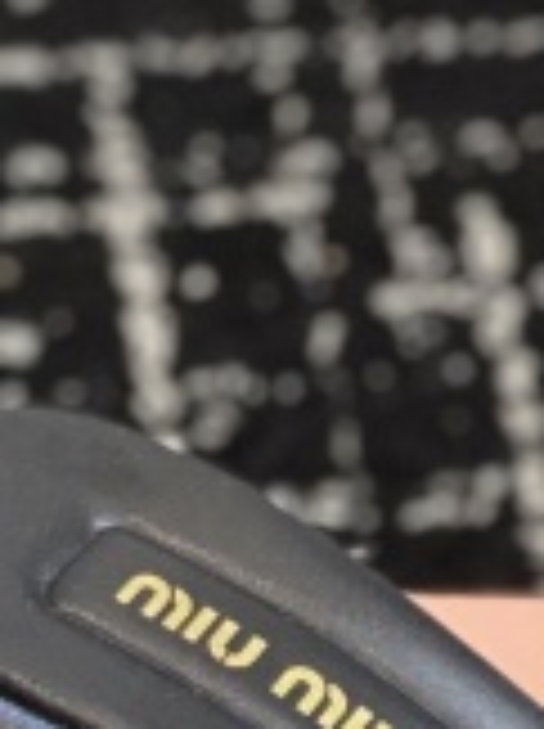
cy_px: 1251
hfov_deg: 5.7
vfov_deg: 7.5
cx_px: 773
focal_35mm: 257
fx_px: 5399
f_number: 2
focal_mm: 6
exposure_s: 1/122
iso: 100
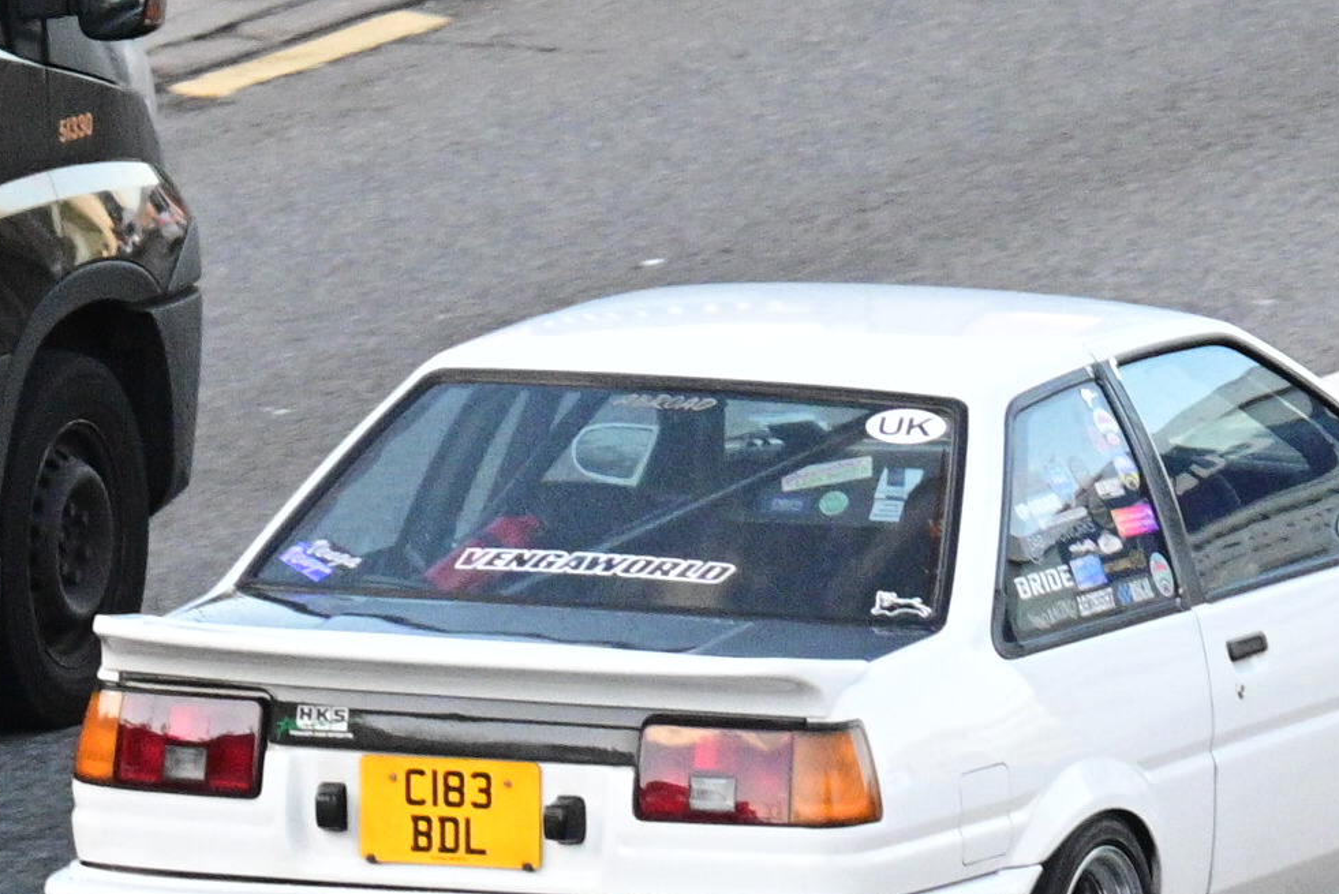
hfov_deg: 2.6
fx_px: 29135
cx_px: 930
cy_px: 603
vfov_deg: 1.8
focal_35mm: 783
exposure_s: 1/400
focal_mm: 250
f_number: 6.3
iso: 2200
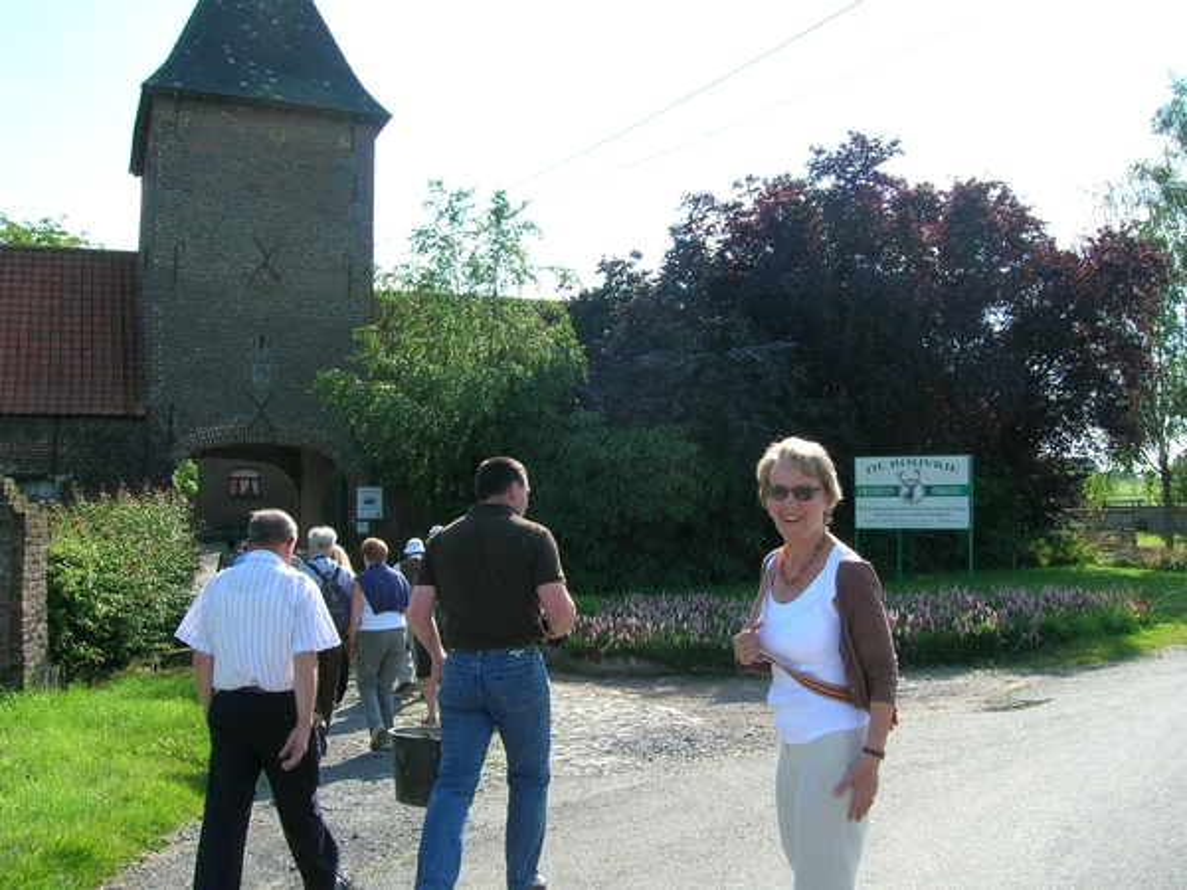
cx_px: 594
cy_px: 445
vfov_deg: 41.8
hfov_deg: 54.0
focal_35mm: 34
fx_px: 1166
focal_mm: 5.7
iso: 50
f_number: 4.9
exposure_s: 1/165
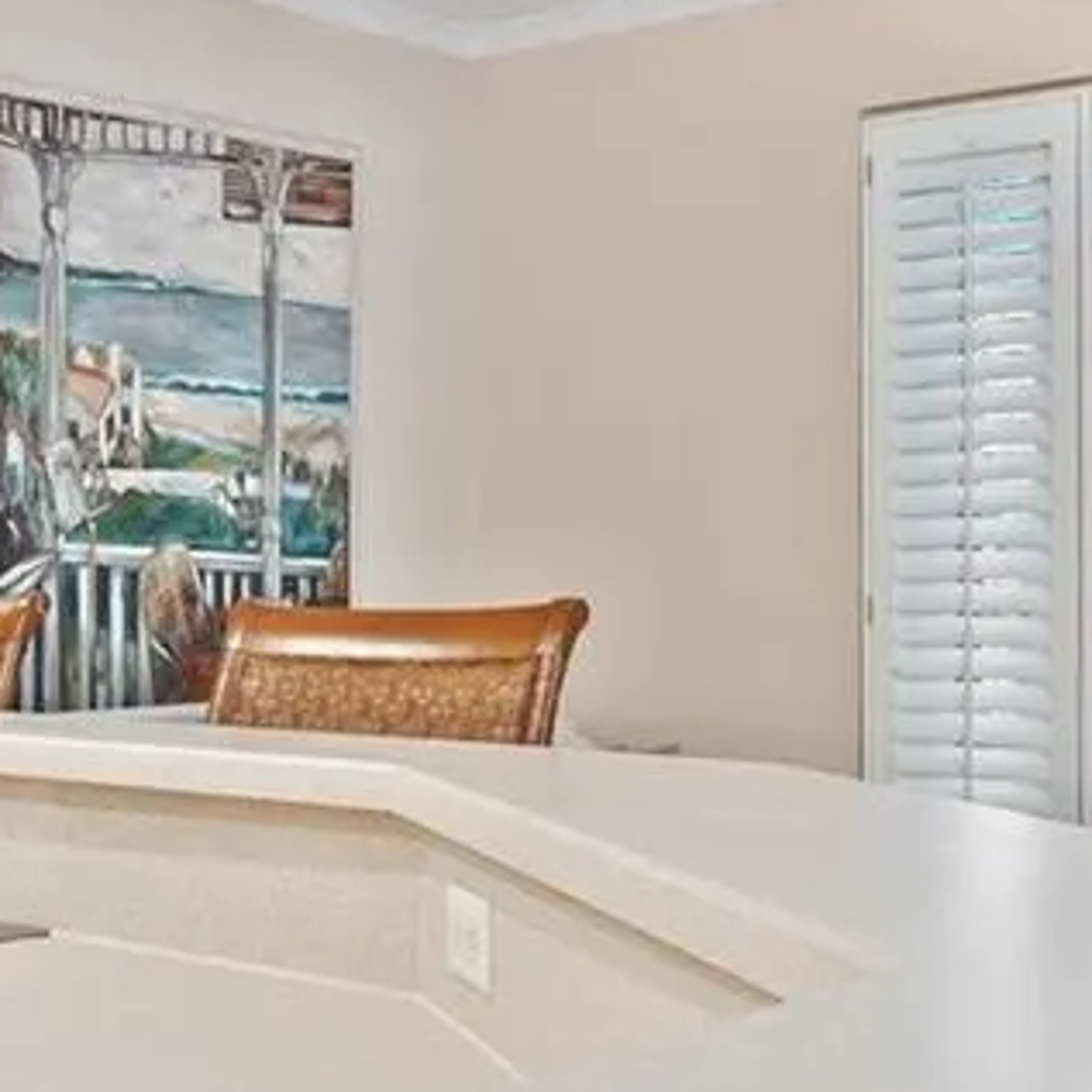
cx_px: -396
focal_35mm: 60
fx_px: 2141
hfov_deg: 24.3
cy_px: 553
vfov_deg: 28.6
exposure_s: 1/13
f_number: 2.8
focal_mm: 14
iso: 900
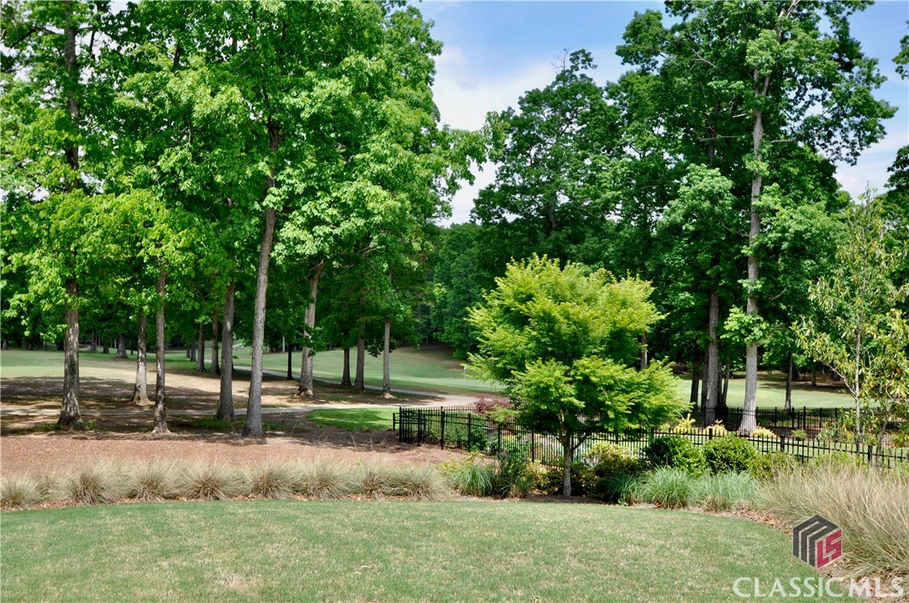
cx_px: 454
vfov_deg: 36.8
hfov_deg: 53.2
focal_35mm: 36
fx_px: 908
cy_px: 302
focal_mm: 24
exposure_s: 1/250
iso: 200
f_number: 8
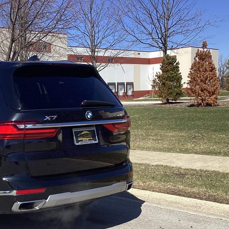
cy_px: 177
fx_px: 434
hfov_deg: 28.1
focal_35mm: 58
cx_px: 12
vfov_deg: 29.0
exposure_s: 1/1481
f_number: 2.4
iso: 25
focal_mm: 3.3
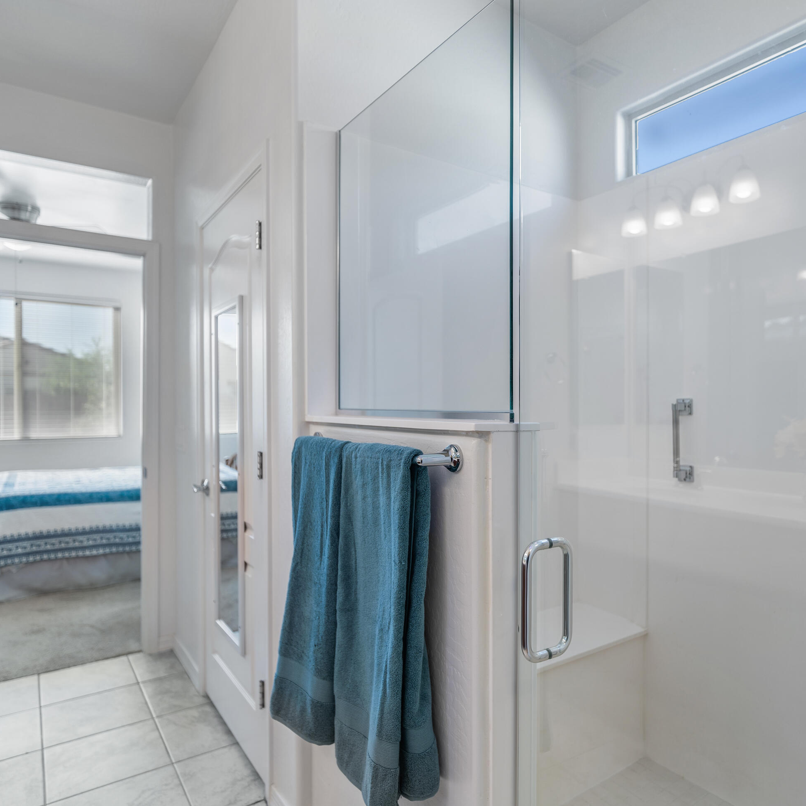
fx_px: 553
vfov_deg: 72.1
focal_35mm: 21
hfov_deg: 72.0
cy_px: 395
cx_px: 439
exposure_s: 1/60
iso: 100
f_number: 1.8
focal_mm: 16
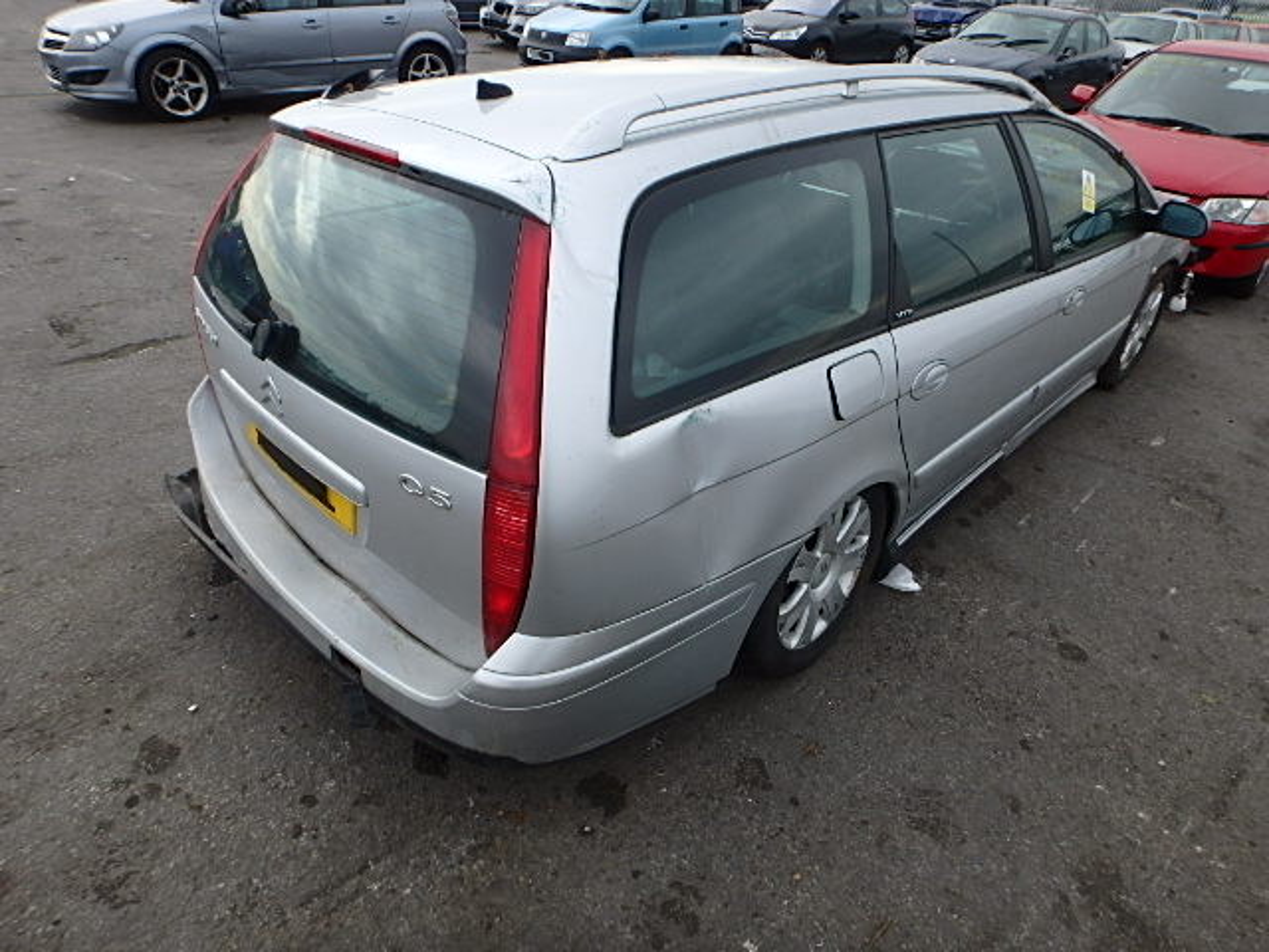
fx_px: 770
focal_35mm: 21
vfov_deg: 63.4
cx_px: 634
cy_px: 476
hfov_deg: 79.0
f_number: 3.5
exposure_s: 1/320
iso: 125
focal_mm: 3.7
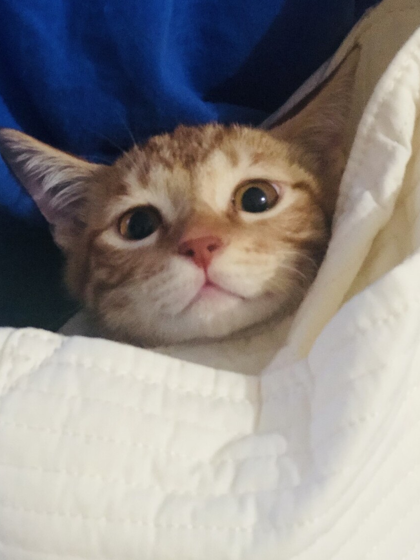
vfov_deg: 31.7
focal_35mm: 61
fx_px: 987
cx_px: 207
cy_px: 298
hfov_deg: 24.0
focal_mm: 6.6
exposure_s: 1/33
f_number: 2.8
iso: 1250
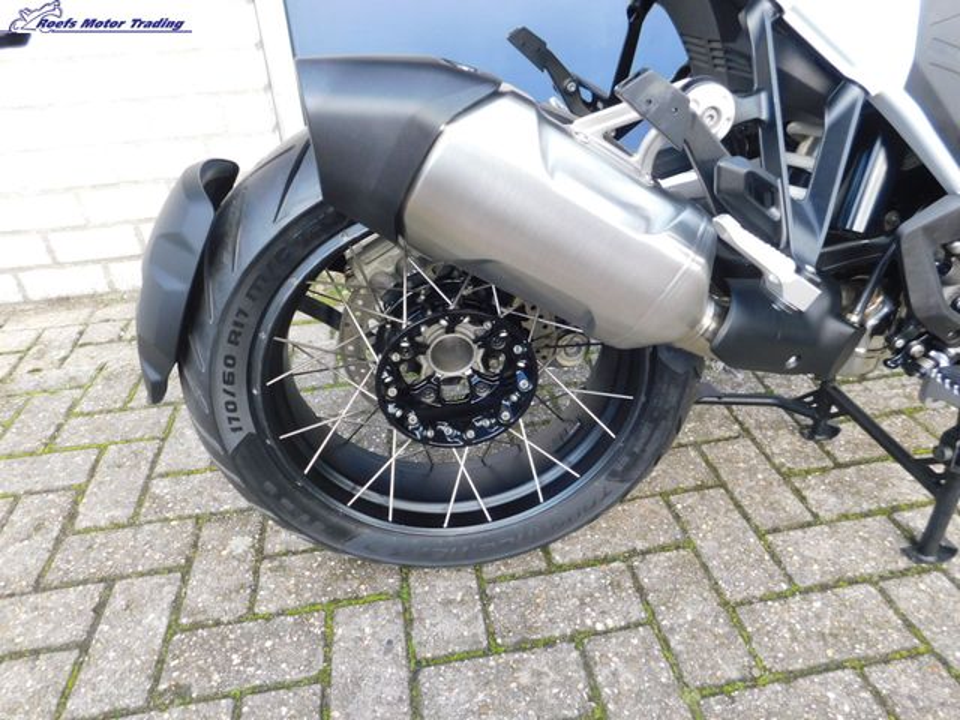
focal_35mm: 23
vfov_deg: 58.9
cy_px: 360
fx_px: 638
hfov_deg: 73.9
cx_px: 480
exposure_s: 1/80
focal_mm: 4
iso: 125
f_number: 3
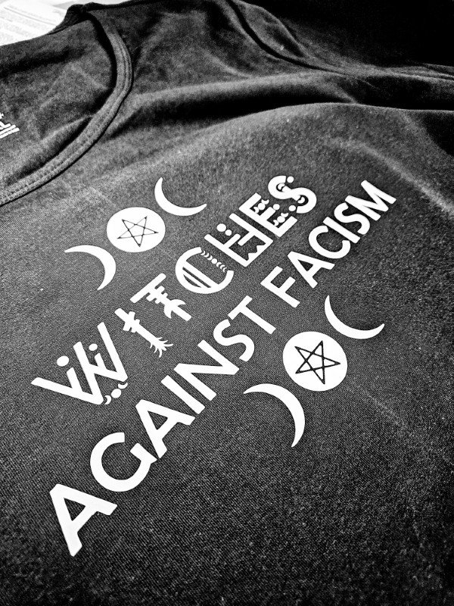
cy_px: 303
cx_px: 227
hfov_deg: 58.9
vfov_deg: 73.9
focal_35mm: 23
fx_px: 402
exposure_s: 1/100
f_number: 1.8
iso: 200
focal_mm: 5.4
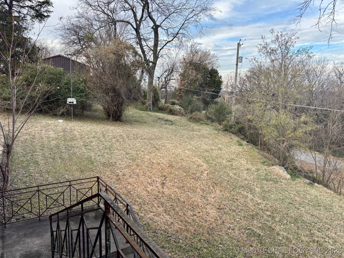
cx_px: 172
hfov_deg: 67.3
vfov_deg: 53.1
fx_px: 258
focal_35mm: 26
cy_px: 129
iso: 50
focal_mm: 5.96
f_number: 1.6
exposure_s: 1/408
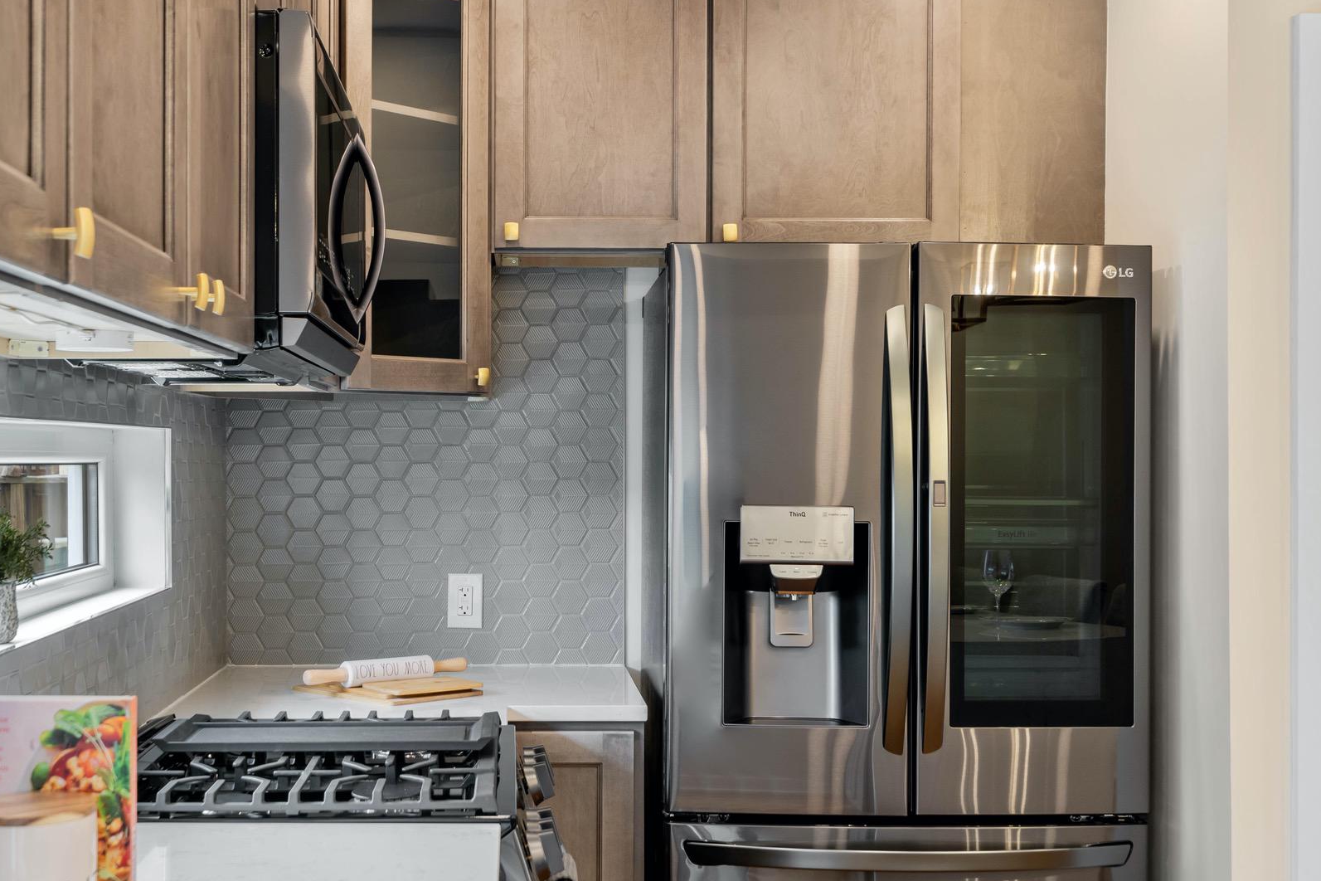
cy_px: 426
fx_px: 1651
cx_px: 550
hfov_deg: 43.5
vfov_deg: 29.9
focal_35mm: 45
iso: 320
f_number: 8
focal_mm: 35
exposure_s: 1/5
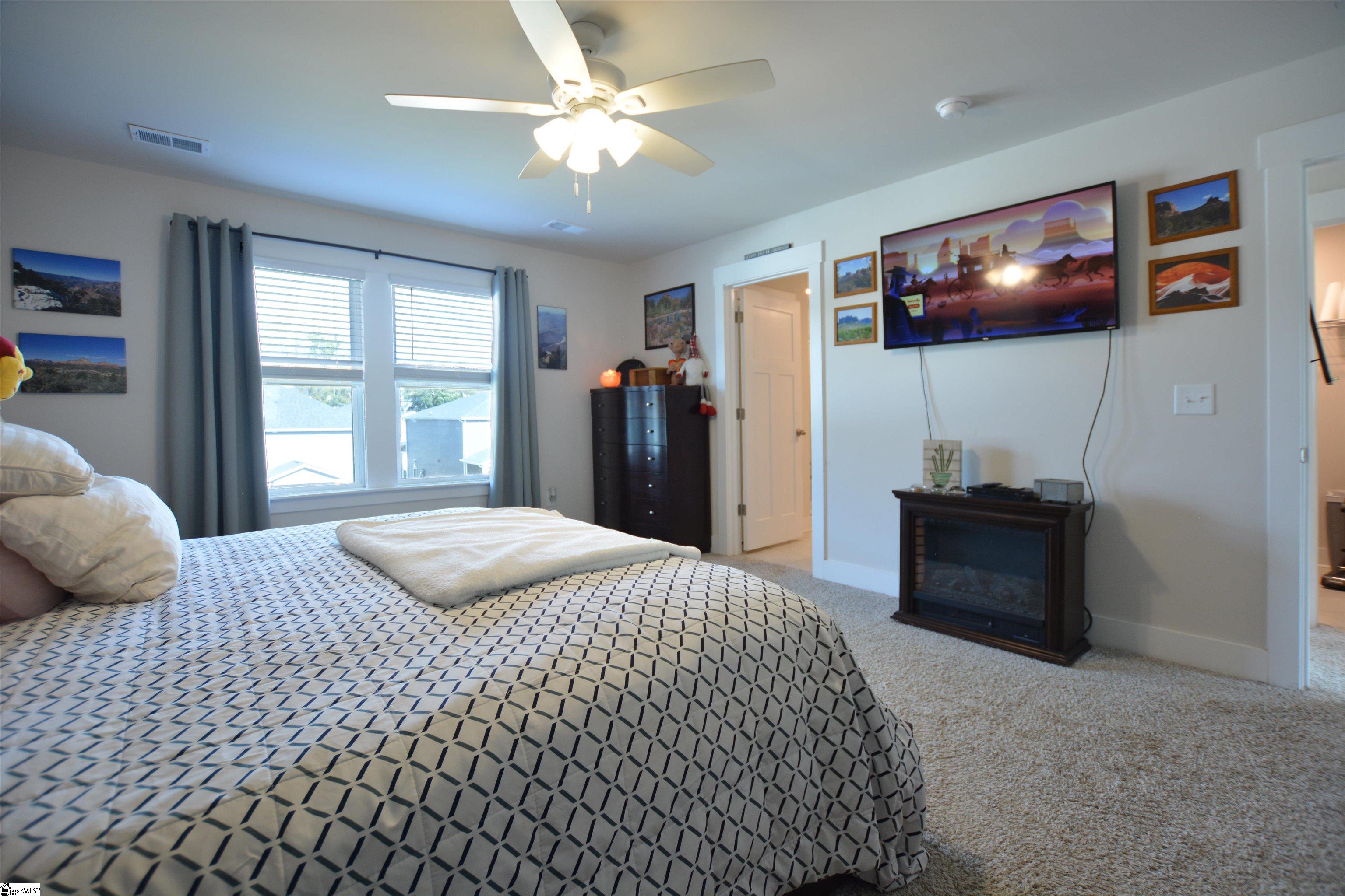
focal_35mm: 15
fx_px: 560
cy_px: 448
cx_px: 672
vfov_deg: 77.3
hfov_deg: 100.4
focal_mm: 10
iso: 400
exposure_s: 1/50
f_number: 3.5
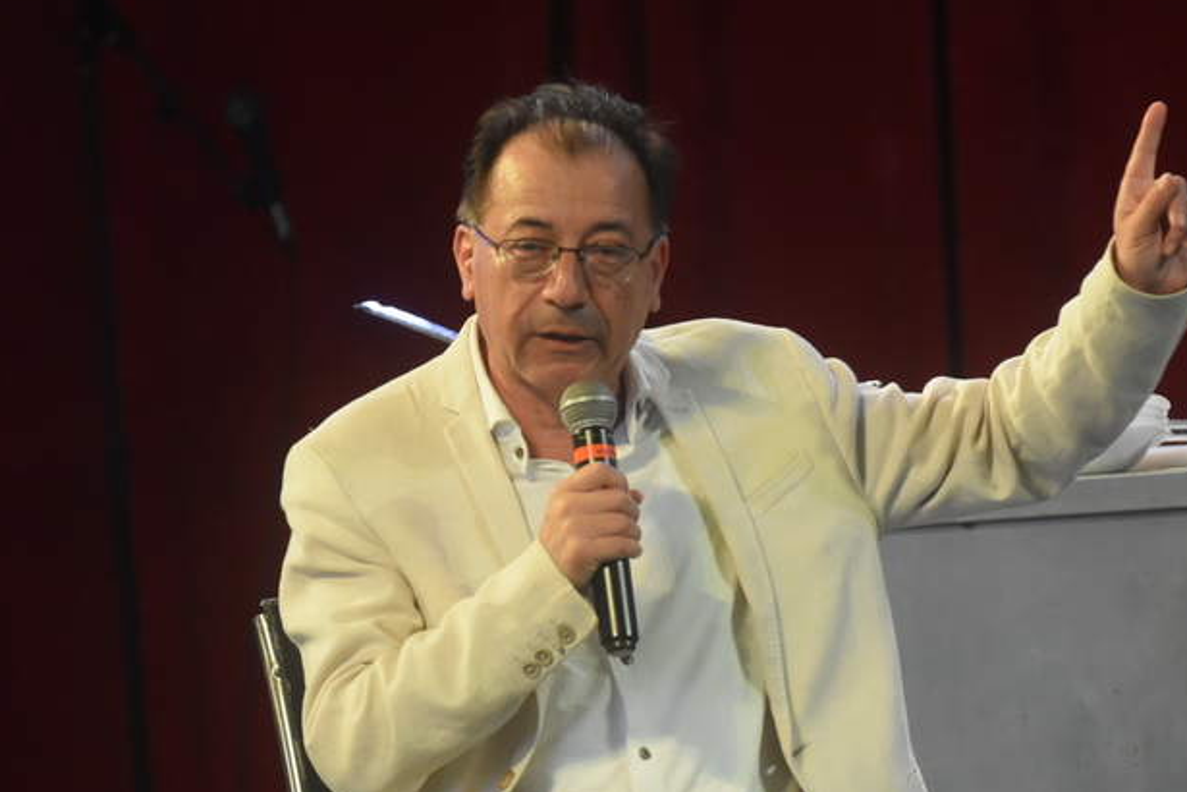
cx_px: 660
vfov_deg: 3.9
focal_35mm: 351
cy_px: 499
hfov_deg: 5.9
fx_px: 11572
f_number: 5
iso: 3200
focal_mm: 180
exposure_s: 1/640
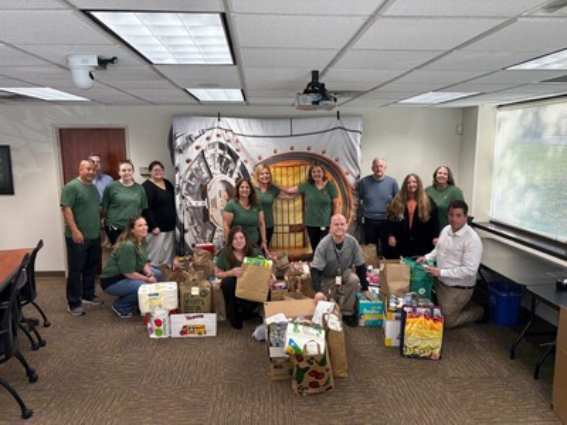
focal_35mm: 26
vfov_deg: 53.1
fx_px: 426
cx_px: 284
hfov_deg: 67.3
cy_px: 212
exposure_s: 1/120
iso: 125
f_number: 1.6
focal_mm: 5.96
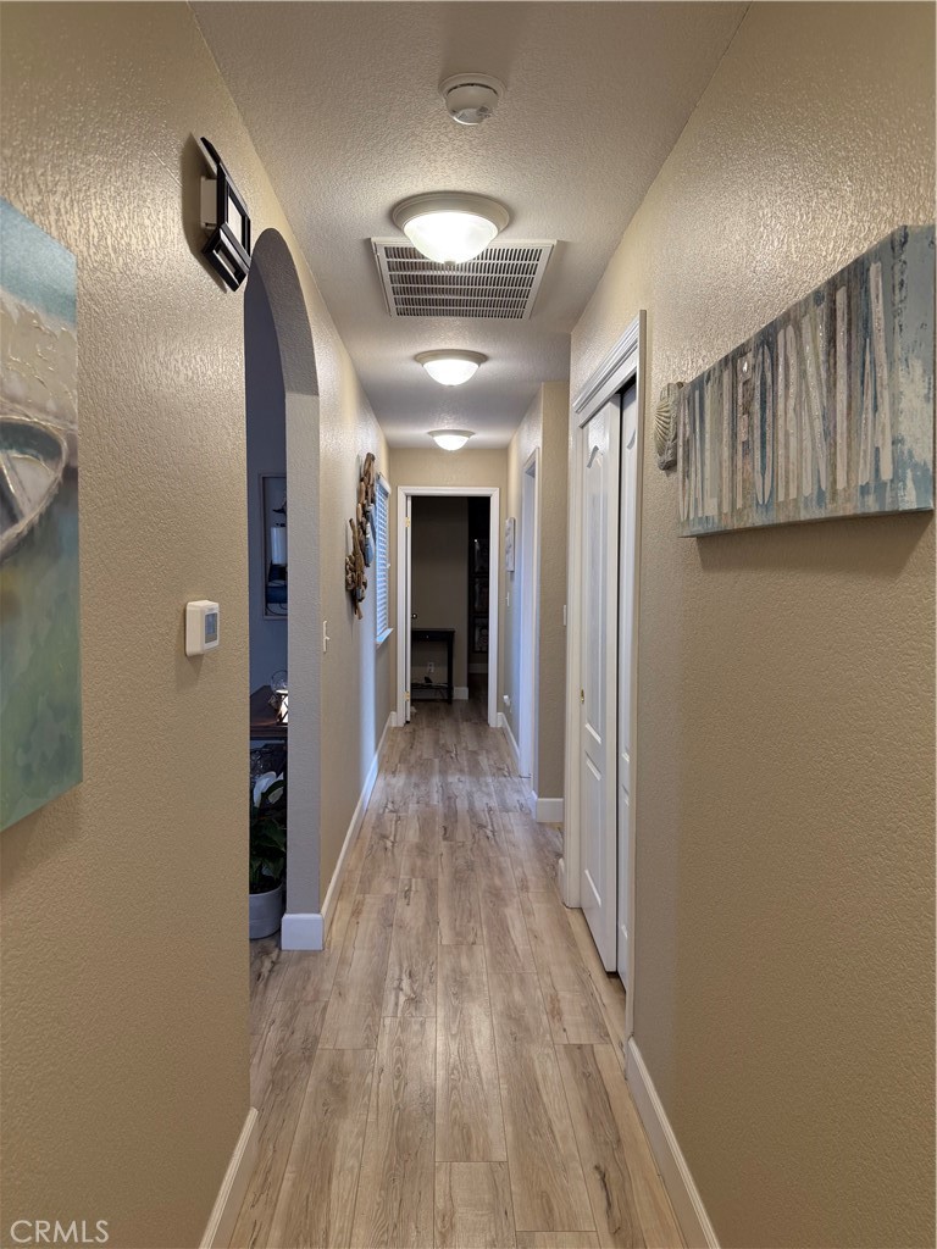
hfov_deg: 56.8
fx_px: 866
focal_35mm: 24
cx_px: 468
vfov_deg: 71.6
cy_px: 624
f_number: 1.78
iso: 100
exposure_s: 1/60
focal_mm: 6.76
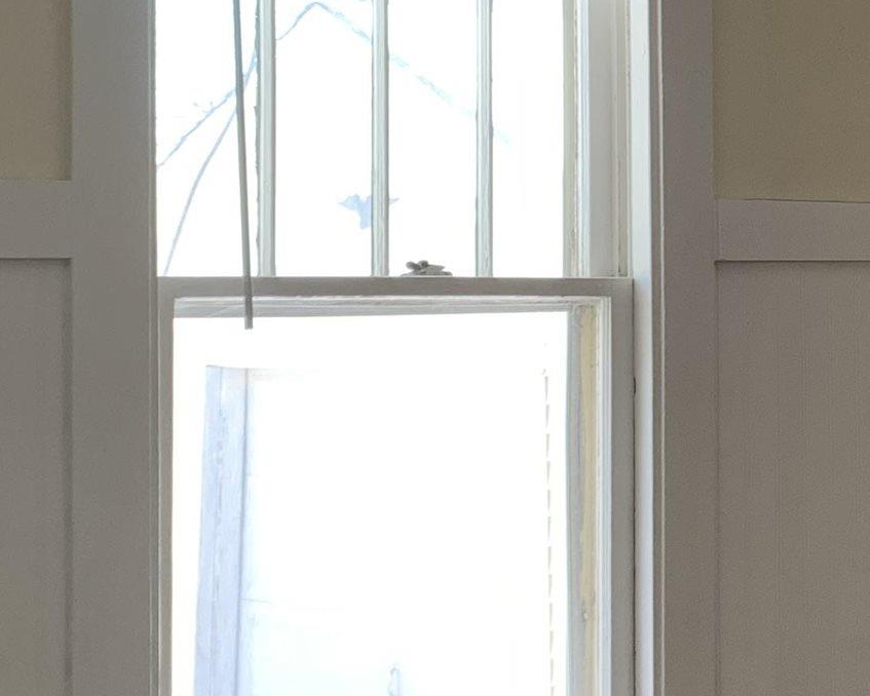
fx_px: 2369
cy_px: 203
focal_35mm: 92
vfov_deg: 16.7
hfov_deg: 18.6
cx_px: 1274
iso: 64
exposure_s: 1/121
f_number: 1.8
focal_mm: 4.25
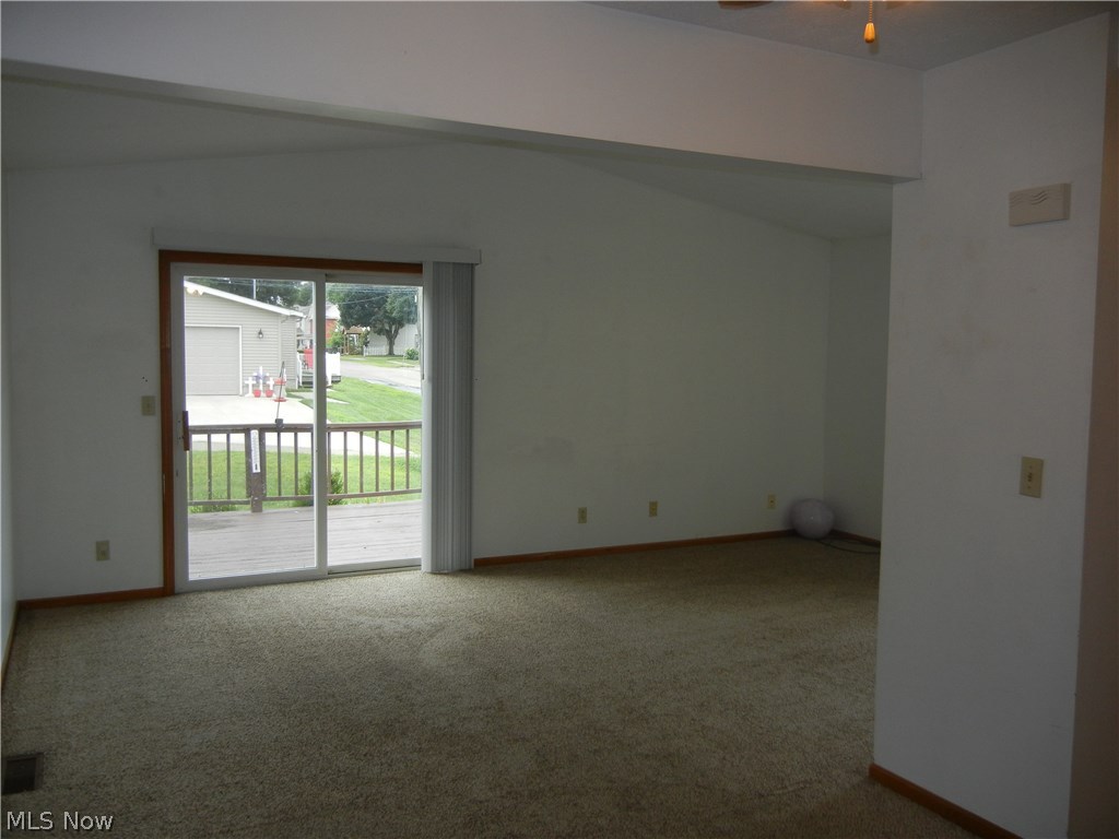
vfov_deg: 46.8
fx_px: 970
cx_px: 560
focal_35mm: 30
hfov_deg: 60.0
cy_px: 420
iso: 160
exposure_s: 1/135
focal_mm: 5.4
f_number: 3.5
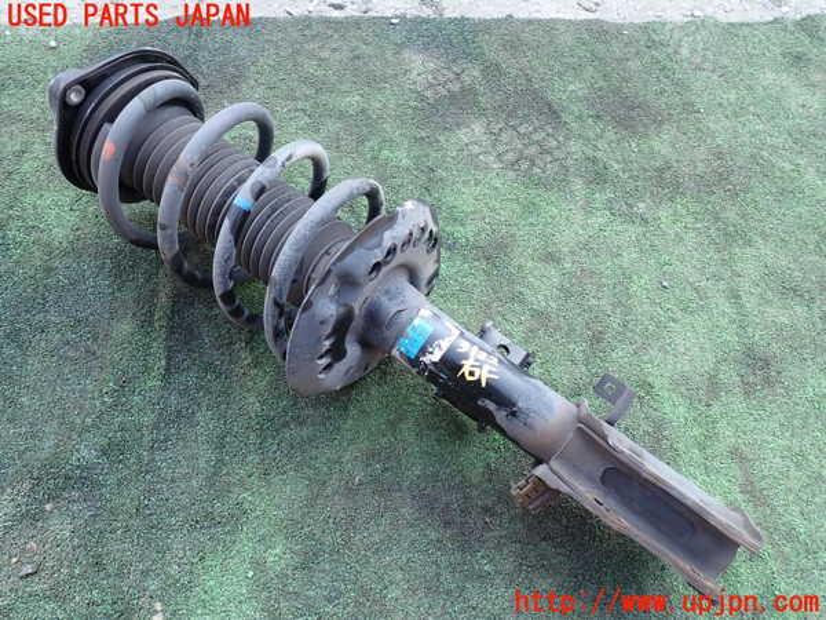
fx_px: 597
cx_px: 413
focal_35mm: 25
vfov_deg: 54.9
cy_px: 310
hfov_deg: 69.4
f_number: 2.8
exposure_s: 1/60
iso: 100
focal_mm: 4.5
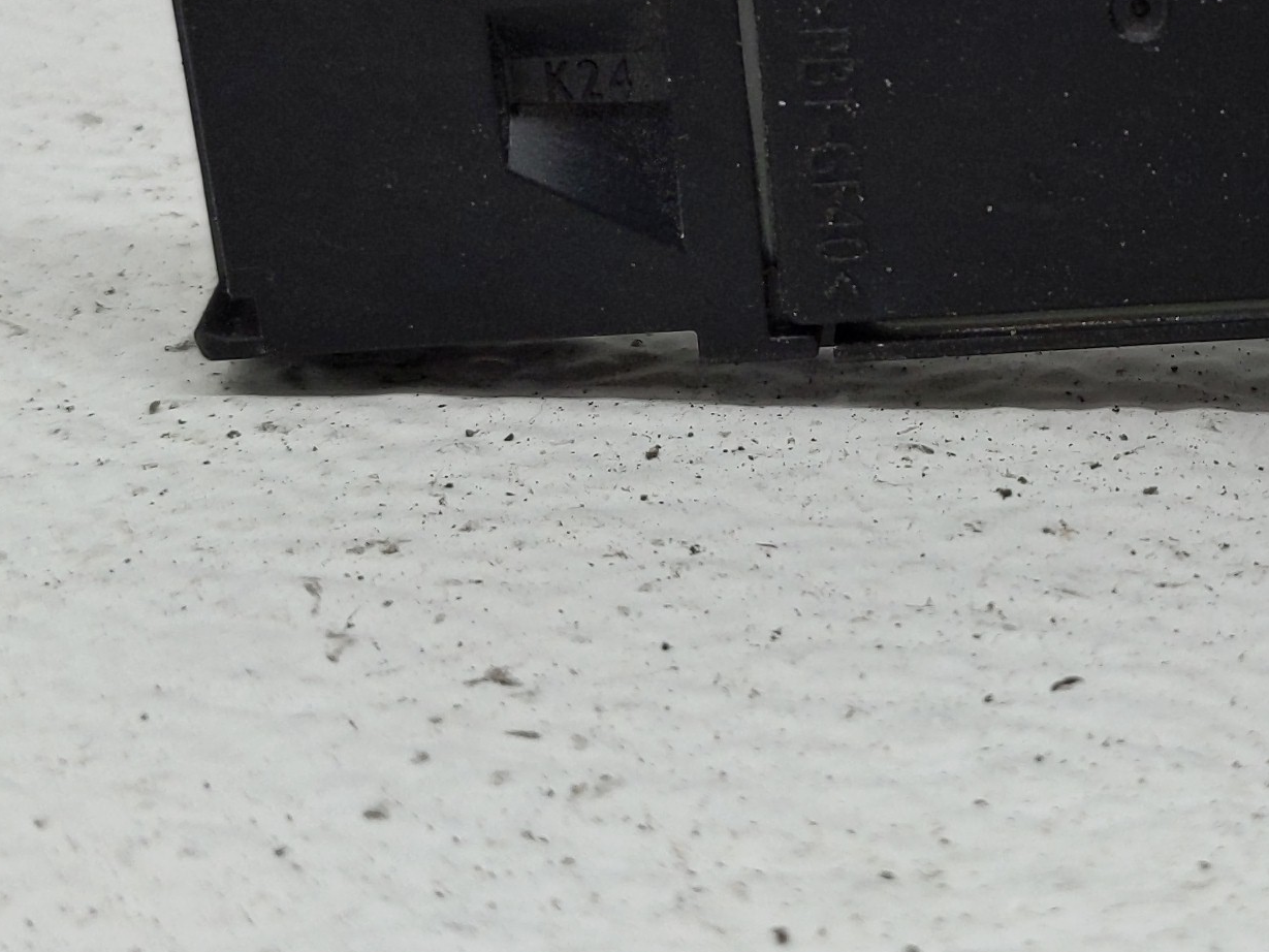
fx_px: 3006
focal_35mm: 82
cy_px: 117
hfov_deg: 23.0
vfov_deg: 17.8
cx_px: 1245
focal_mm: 4.38
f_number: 1.73
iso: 68
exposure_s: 1/120
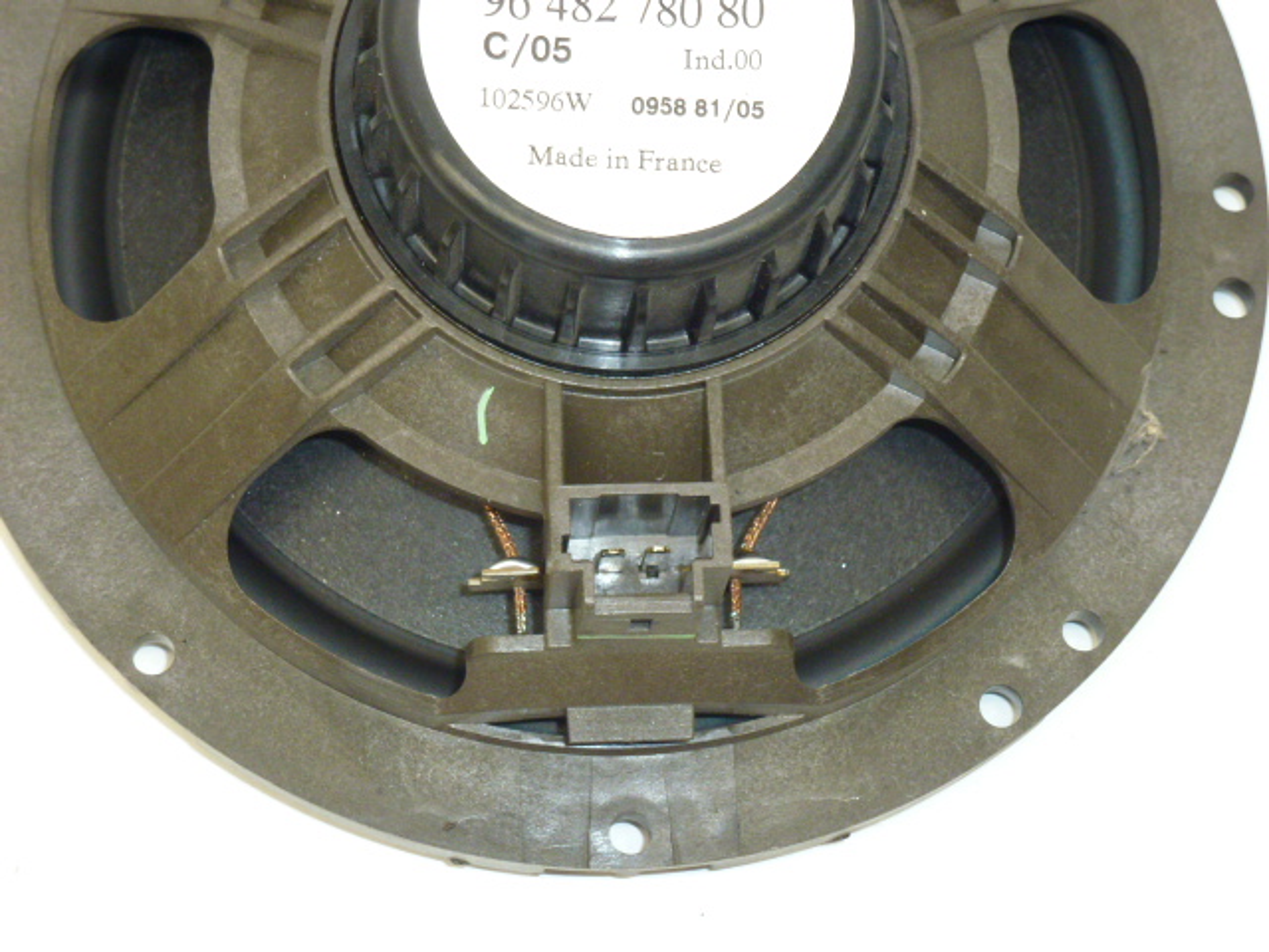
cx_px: 634
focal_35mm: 96
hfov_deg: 20.4
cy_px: 476
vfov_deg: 15.4
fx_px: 3519
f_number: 5
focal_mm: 17.3
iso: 400
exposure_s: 1/60
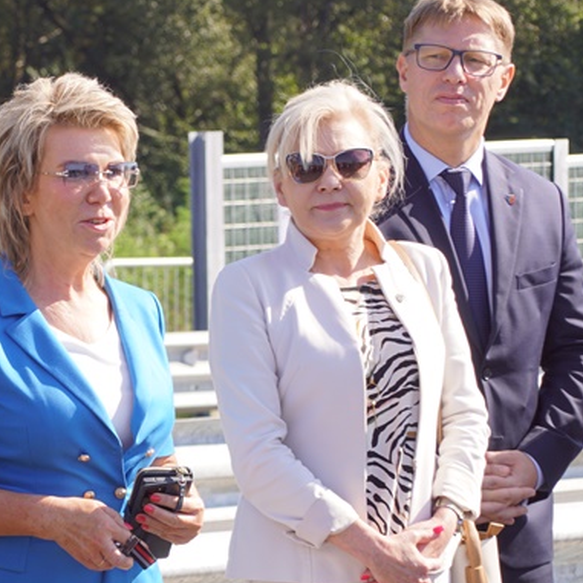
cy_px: 464
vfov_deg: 8.7
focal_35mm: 201
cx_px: 35
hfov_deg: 8.7
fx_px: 3830
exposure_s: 1/200
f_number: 5.6
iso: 100
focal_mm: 60
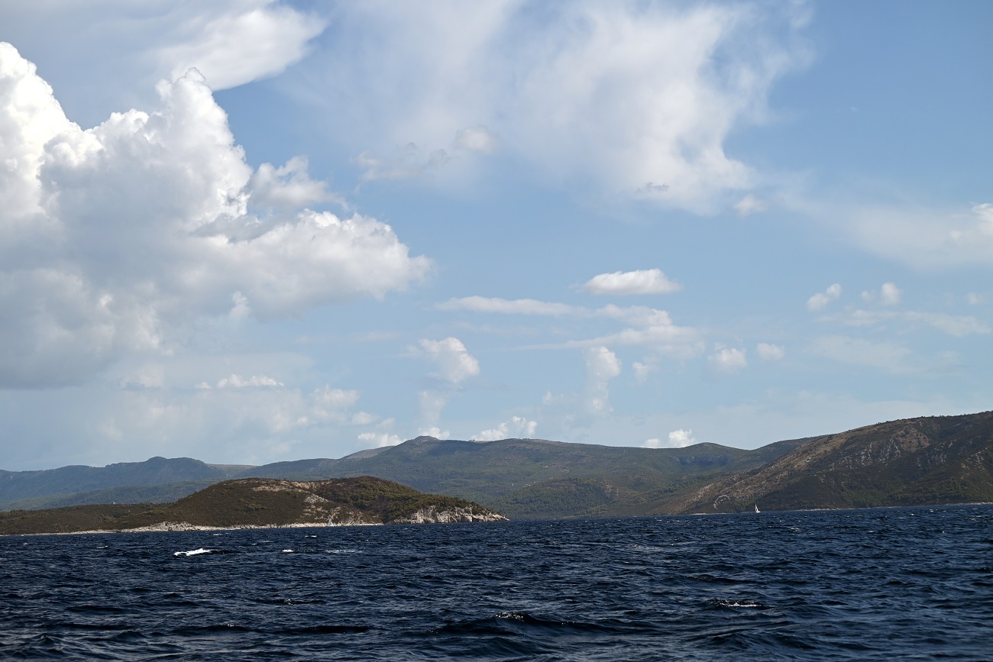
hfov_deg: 24.8
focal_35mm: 82
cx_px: 496
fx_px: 2262
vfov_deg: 16.7
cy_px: 331
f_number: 7.1
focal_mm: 82
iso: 100
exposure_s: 1/800
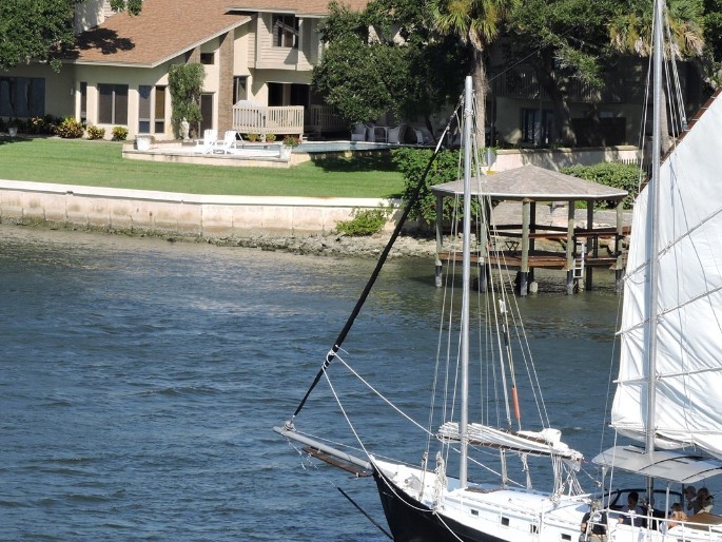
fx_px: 5299
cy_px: 272
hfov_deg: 7.8
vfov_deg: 5.9
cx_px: 481
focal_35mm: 254
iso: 100
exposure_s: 1/640
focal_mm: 30.5
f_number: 5.2
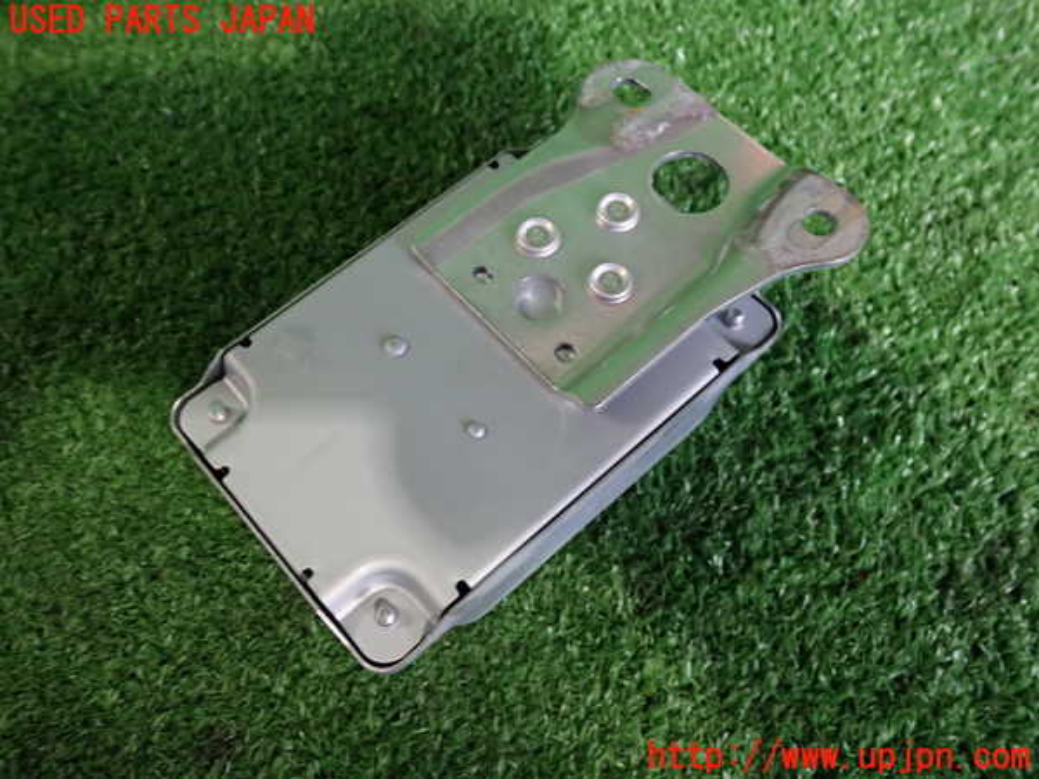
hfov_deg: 60.0
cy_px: 390
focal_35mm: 30
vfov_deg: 46.8
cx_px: 520
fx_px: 900
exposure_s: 1/30
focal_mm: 5.4
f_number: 2.3
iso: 200
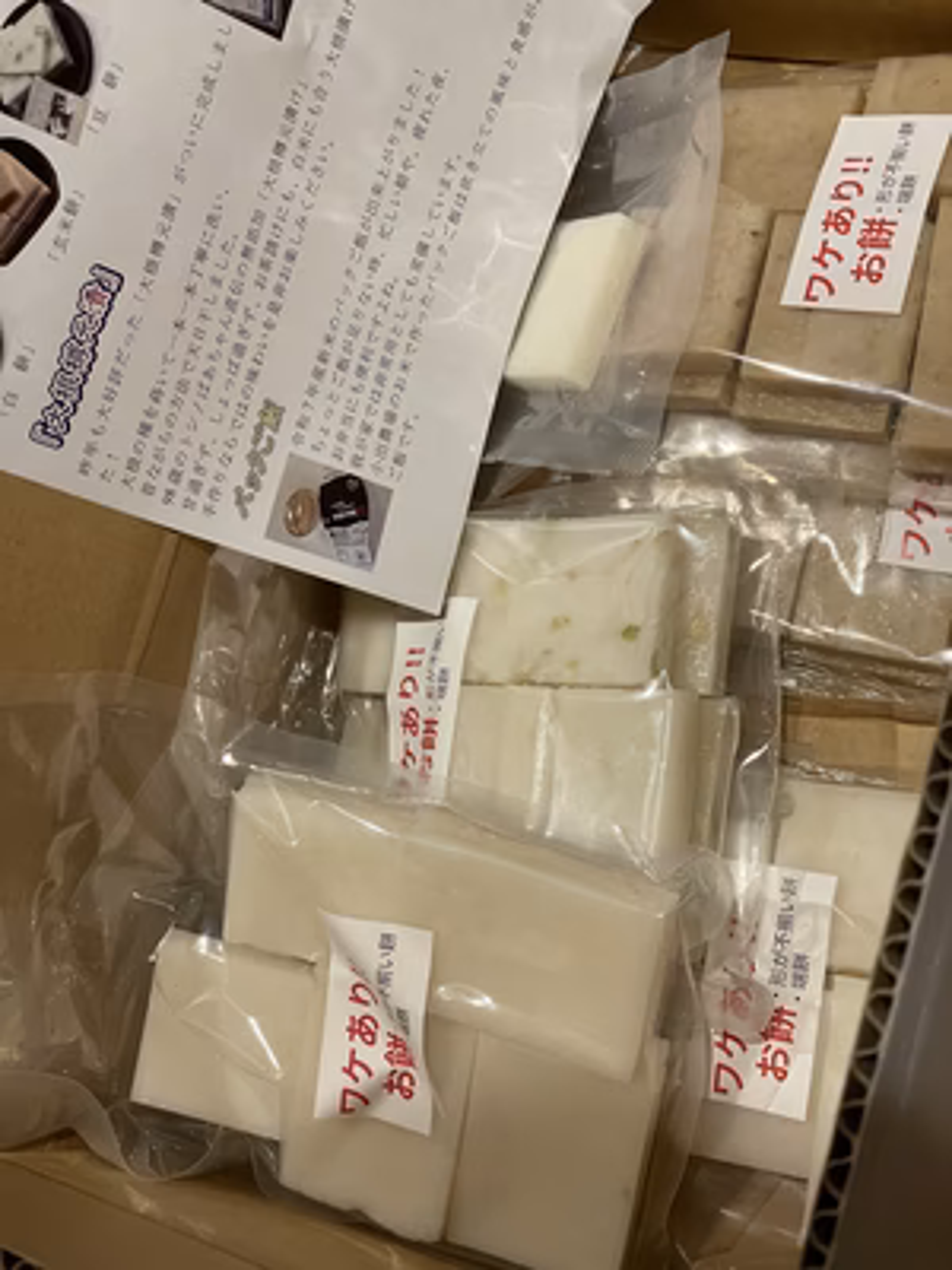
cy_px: 635
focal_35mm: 52
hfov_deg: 28.0
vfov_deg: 36.8
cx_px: 476
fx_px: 1907
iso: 200
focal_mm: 6
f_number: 2
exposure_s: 1/50
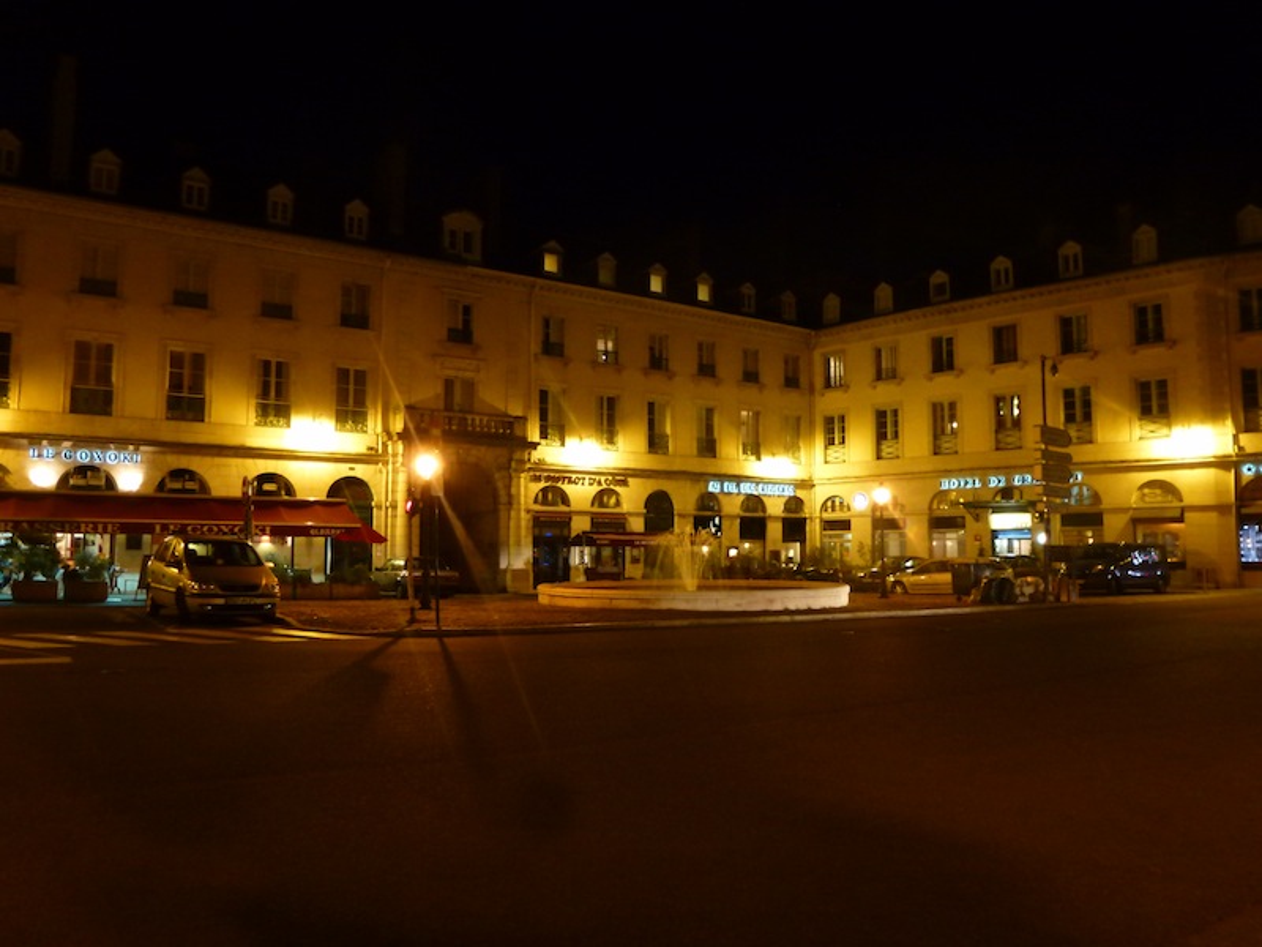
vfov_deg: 54.9
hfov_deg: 69.4
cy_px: 474
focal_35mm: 25
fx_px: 911
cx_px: 631
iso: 500
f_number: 3.3
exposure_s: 1/8
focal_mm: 4.3
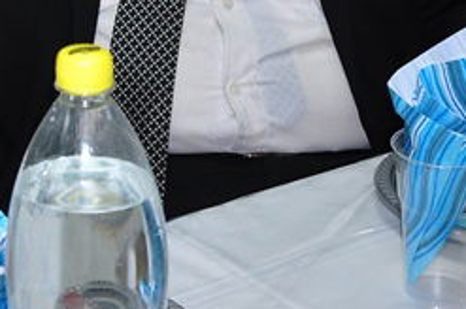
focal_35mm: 137
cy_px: -269
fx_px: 1771
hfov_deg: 14.3
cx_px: -174
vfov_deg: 9.4
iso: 400
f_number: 6.3
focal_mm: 22
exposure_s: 1/60
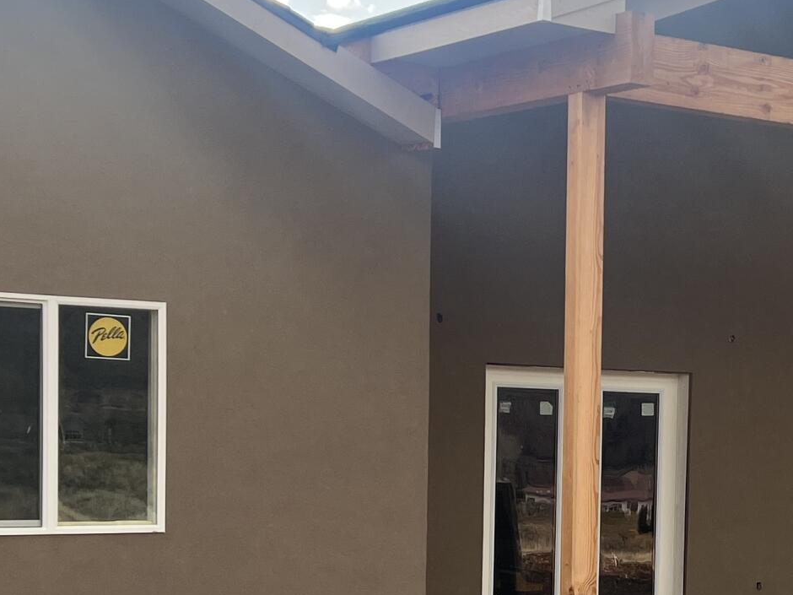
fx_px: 1901
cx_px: 695
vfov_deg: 17.5
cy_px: 528
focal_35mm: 83
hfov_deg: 23.0
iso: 50
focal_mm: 5.7
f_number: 1.5
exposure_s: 1/594
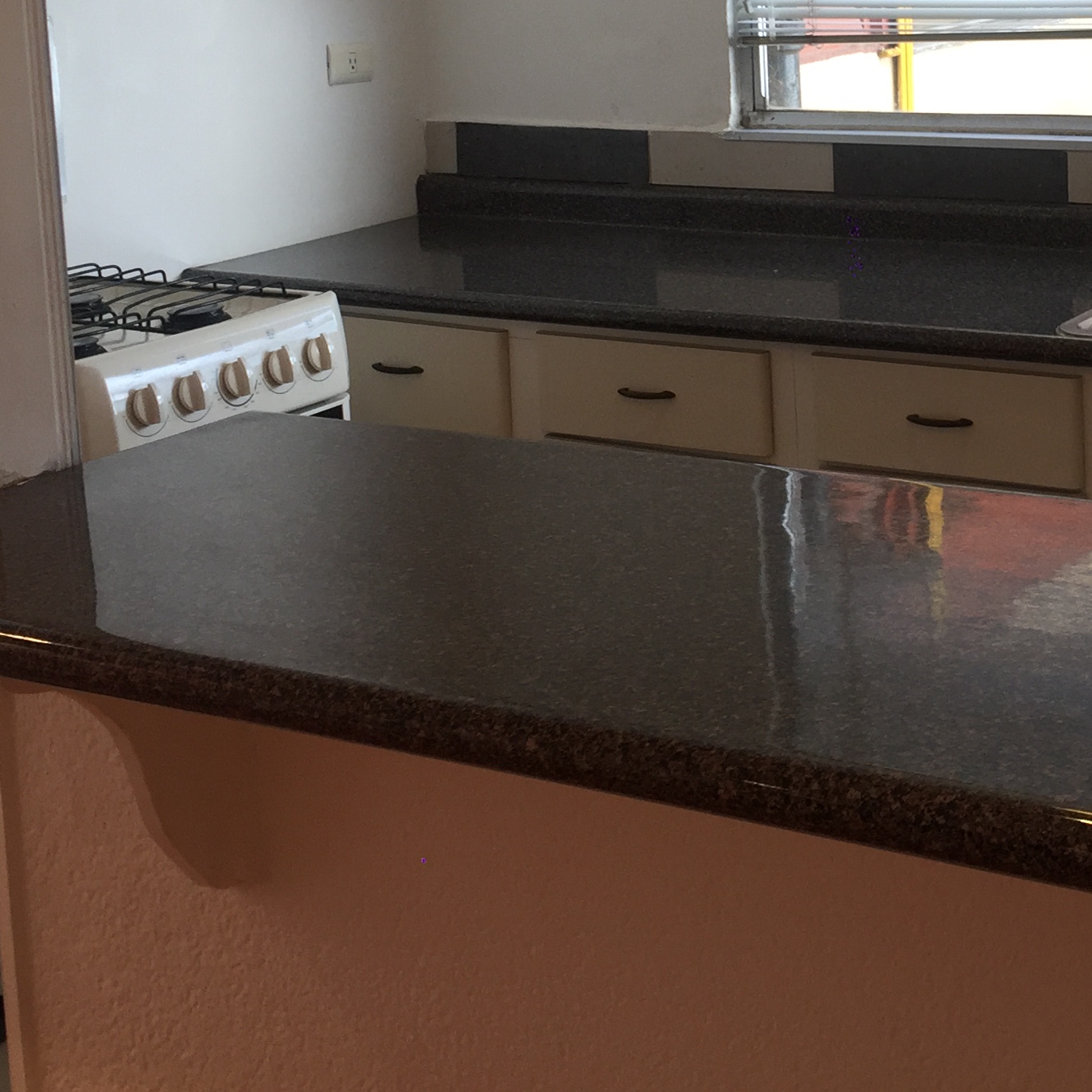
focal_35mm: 61
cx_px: 847
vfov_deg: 27.3
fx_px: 2177
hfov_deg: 27.7
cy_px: 129
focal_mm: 4.15
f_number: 2.2
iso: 40
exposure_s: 1/60
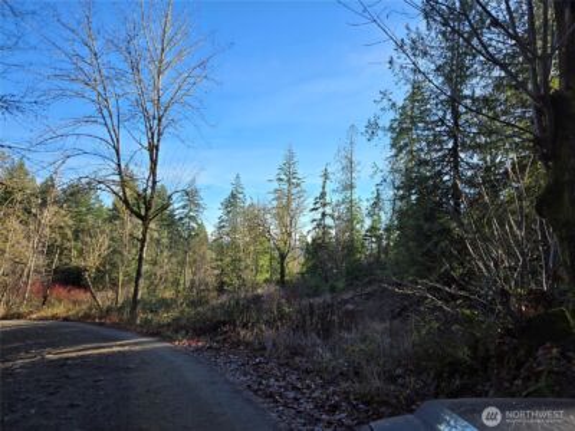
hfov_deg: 73.9
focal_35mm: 23
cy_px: 216
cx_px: 288
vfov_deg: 58.9
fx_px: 382
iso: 25
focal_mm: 5.4
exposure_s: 1/883
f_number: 1.8
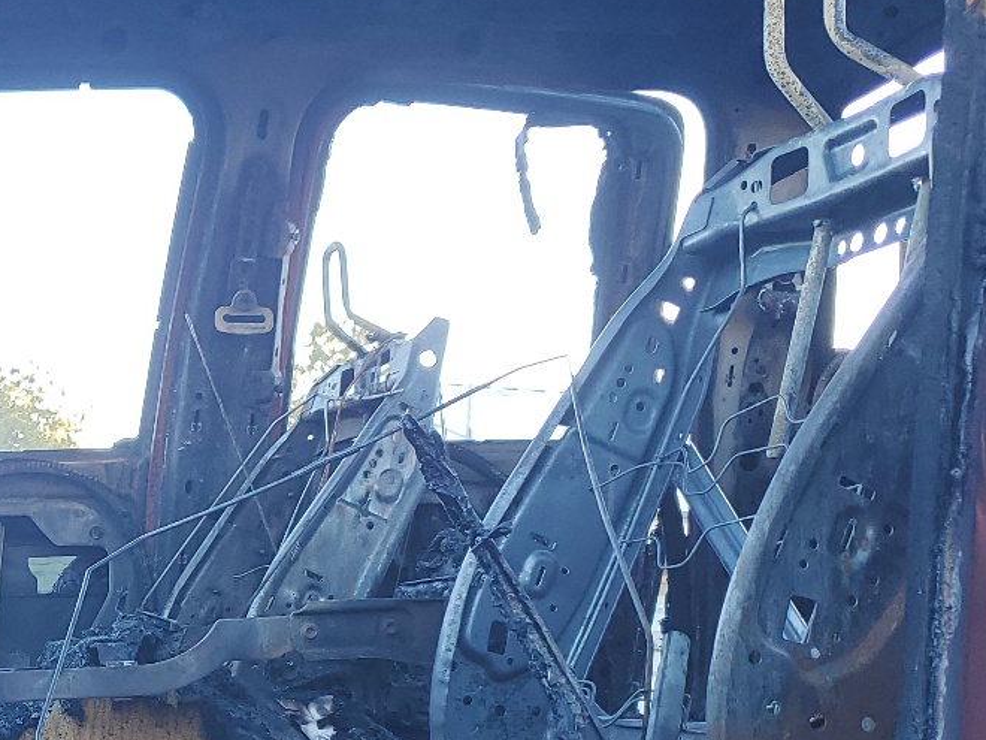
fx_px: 1794
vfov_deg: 22.6
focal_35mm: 63
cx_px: 33
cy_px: 685
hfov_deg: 29.0
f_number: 1.5
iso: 50
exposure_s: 1/156
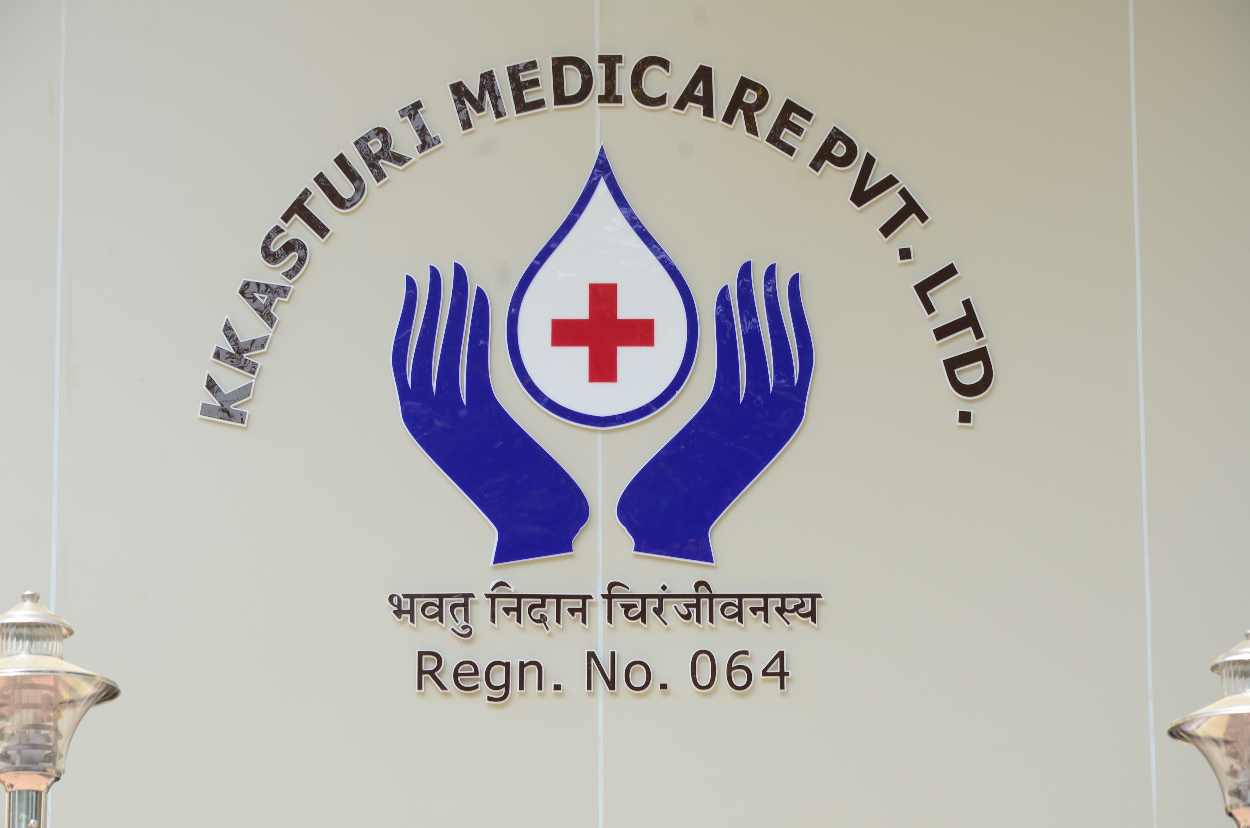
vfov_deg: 8.7
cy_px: 414
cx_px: 625
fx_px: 5457
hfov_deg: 13.1
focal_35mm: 158
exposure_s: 1/125
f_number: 9
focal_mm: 105
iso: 200
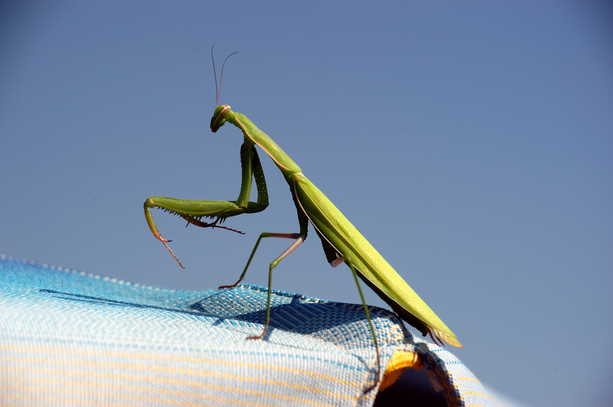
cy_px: 204
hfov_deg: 10.2
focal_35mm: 202
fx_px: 3445
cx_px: 306
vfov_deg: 6.8
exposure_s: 1/1000
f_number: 8
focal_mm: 135
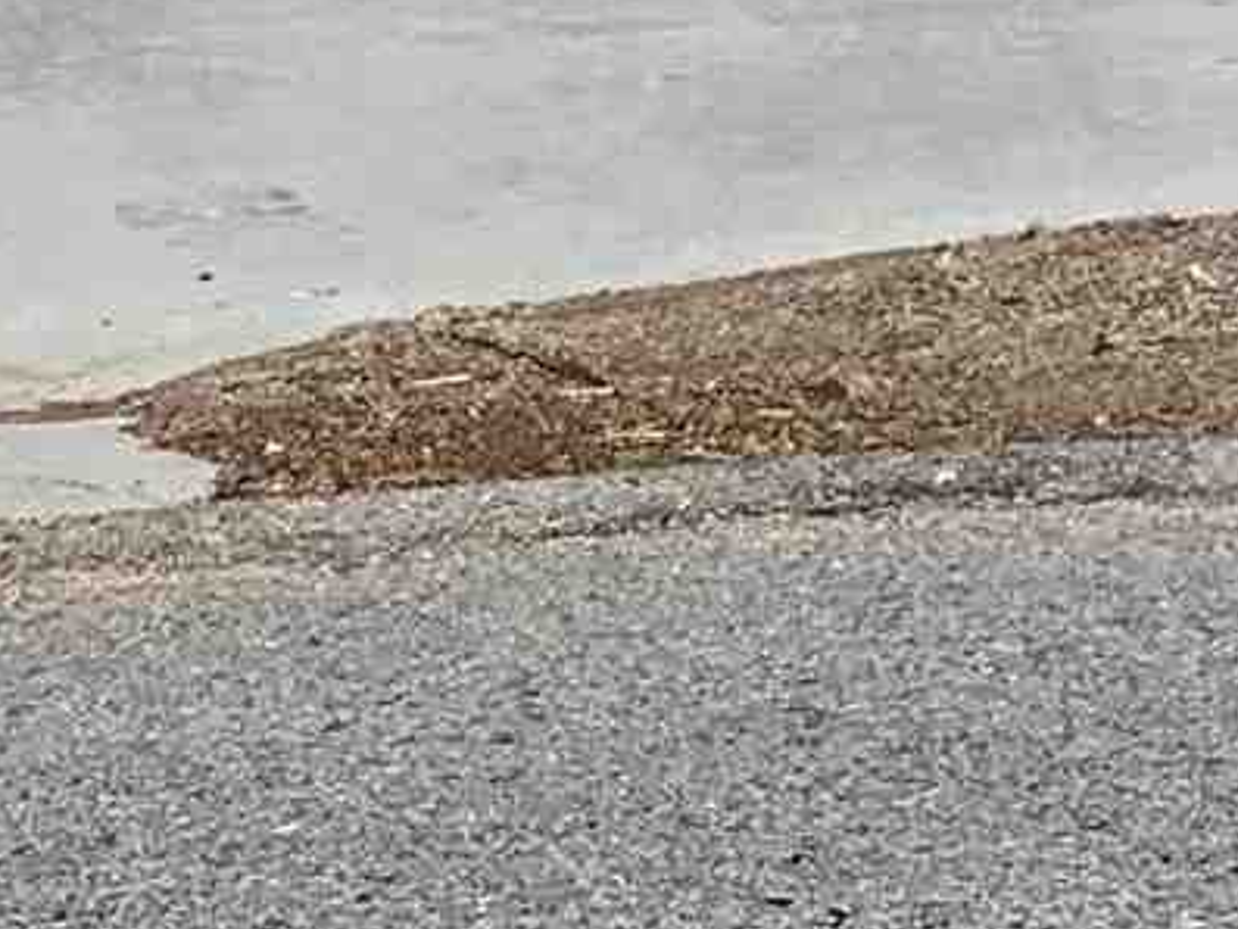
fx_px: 7191
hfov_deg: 9.7
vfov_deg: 7.0
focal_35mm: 201
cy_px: -1291
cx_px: 1562
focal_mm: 4.25
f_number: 1.8
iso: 25
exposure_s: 1/1266
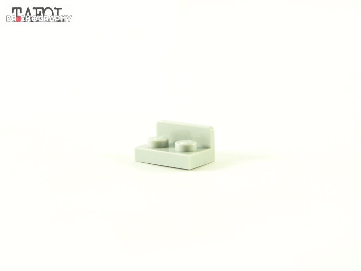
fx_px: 1220
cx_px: 180
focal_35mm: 117
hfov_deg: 16.8
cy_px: 136
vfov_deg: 12.7
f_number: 3.6
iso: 400
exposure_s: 1/60
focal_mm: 19.4
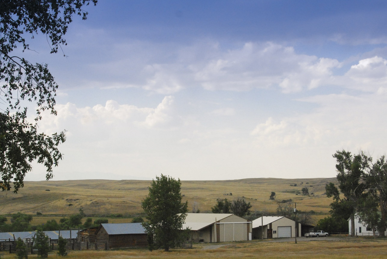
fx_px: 775
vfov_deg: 18.9
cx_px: 197
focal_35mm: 72
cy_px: 191
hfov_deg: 28.0
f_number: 9
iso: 1600
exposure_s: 1/320
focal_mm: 32
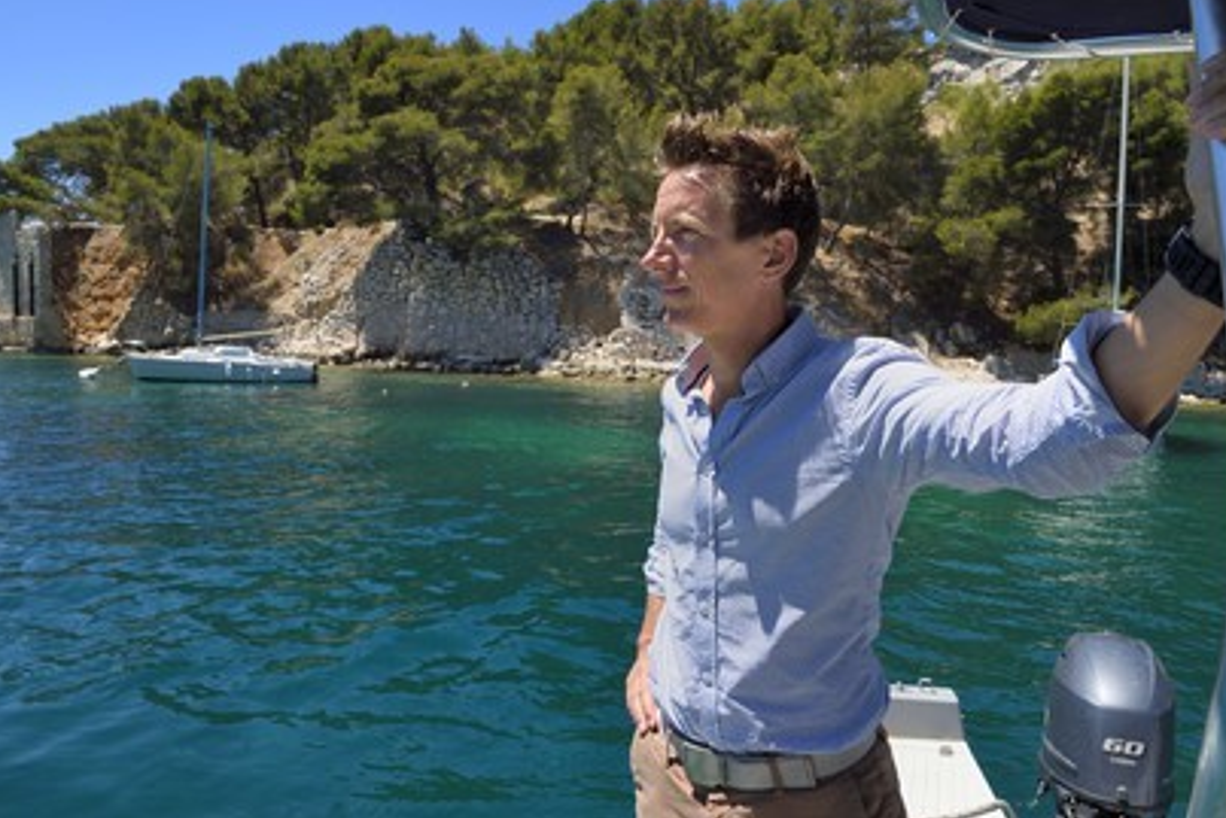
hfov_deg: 71.5
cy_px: 401
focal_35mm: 25
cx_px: 624
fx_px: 852
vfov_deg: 51.3
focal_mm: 24
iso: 200
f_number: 11
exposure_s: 1/250
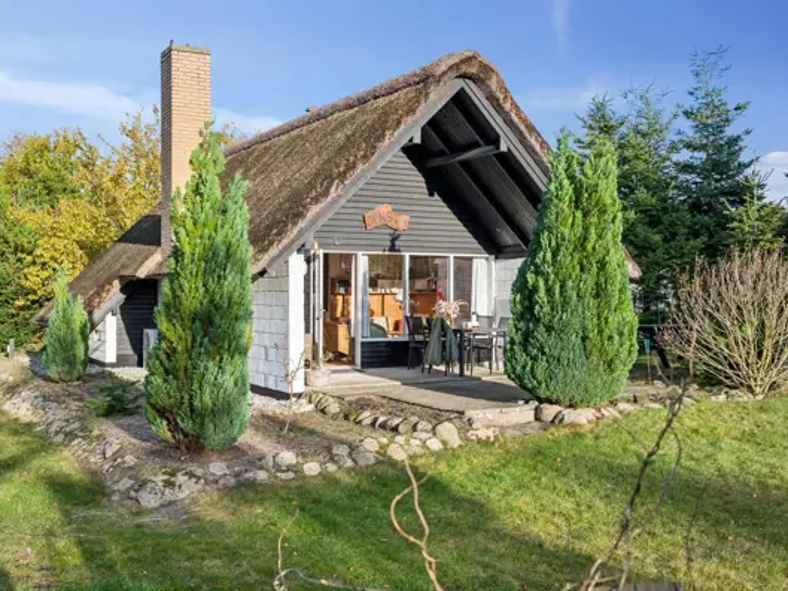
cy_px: 295
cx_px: 377
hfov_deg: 50.7
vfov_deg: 39.1
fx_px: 832
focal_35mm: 37
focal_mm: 33.5
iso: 200
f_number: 8
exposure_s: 1/250
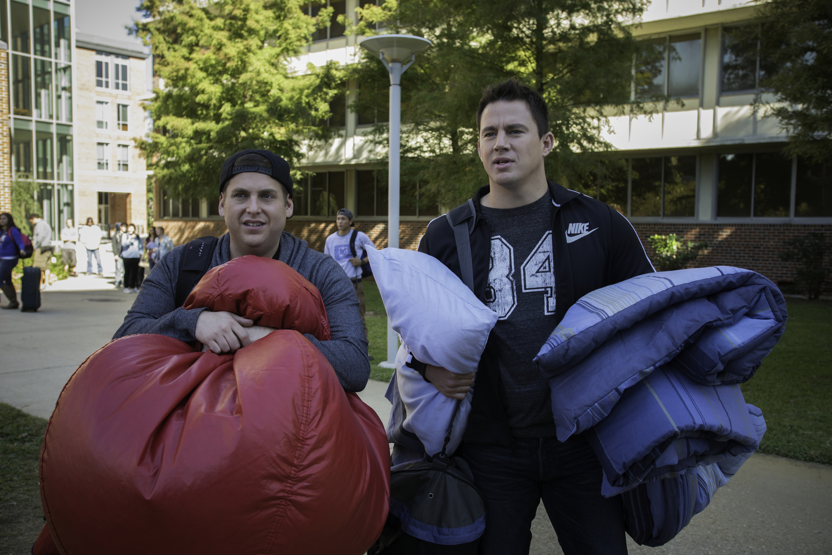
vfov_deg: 37.9
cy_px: 278
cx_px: 416
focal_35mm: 35
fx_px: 809
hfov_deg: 54.4
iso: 400
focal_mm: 35
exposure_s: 1/160
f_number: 6.3
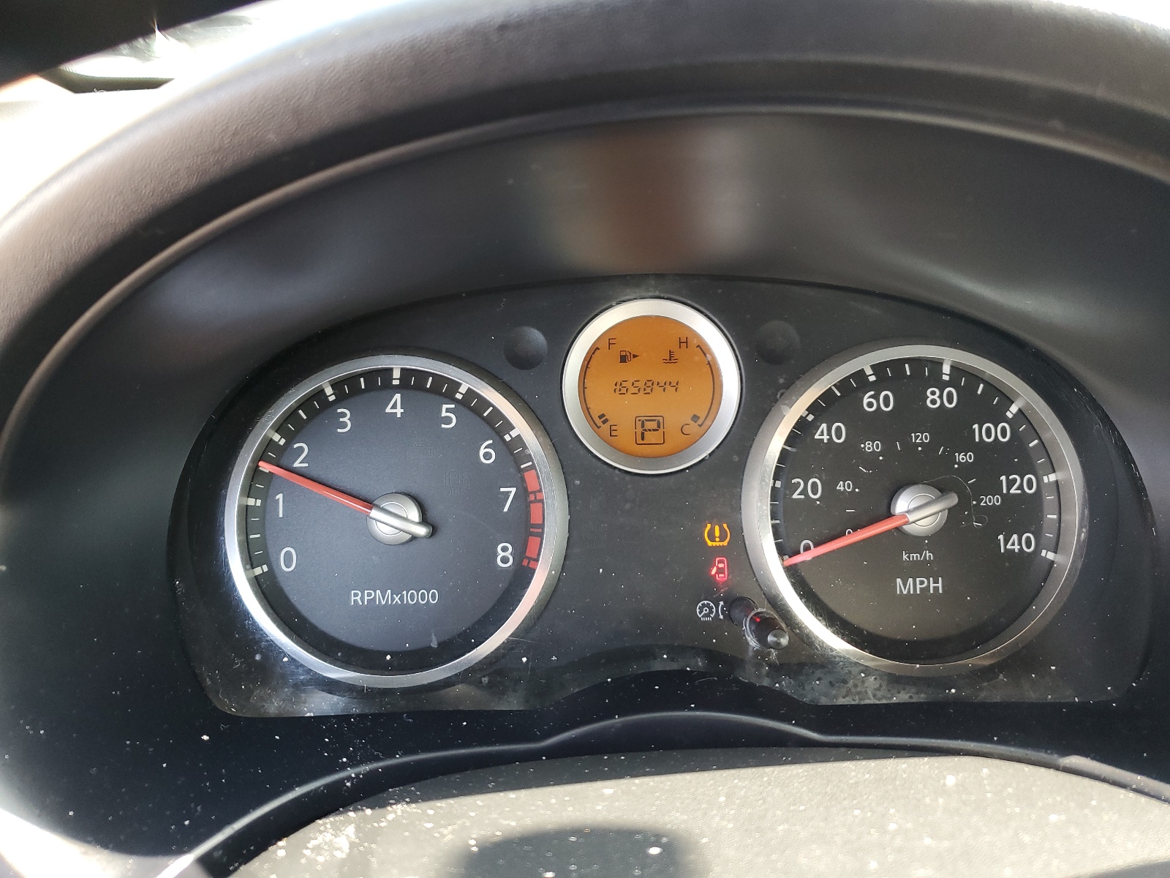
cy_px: 439
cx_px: 585
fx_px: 879
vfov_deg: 53.1
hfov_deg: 67.3
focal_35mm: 26
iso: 89
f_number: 1.5
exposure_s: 1/120
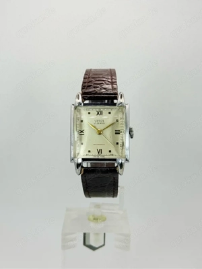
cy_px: 134
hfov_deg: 30.3
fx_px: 373
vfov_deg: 39.7
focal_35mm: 48
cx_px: 101
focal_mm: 6.76
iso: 80
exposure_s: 1/1000
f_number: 1.78
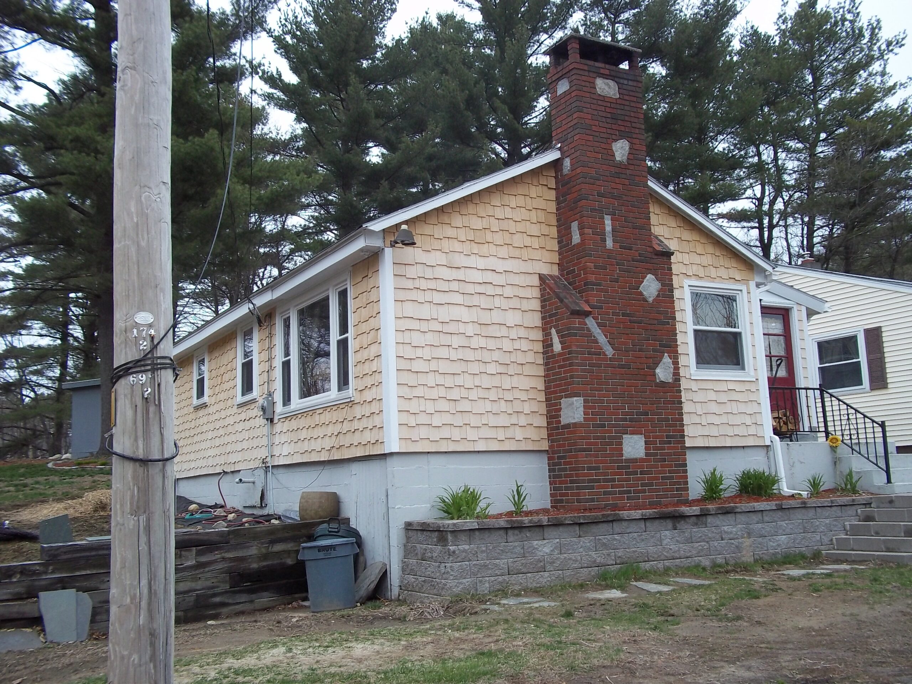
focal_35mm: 36
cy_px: 342
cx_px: 456
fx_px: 948
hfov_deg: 51.4
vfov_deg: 39.7
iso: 80
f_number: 3.1
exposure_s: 1/80
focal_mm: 6.5
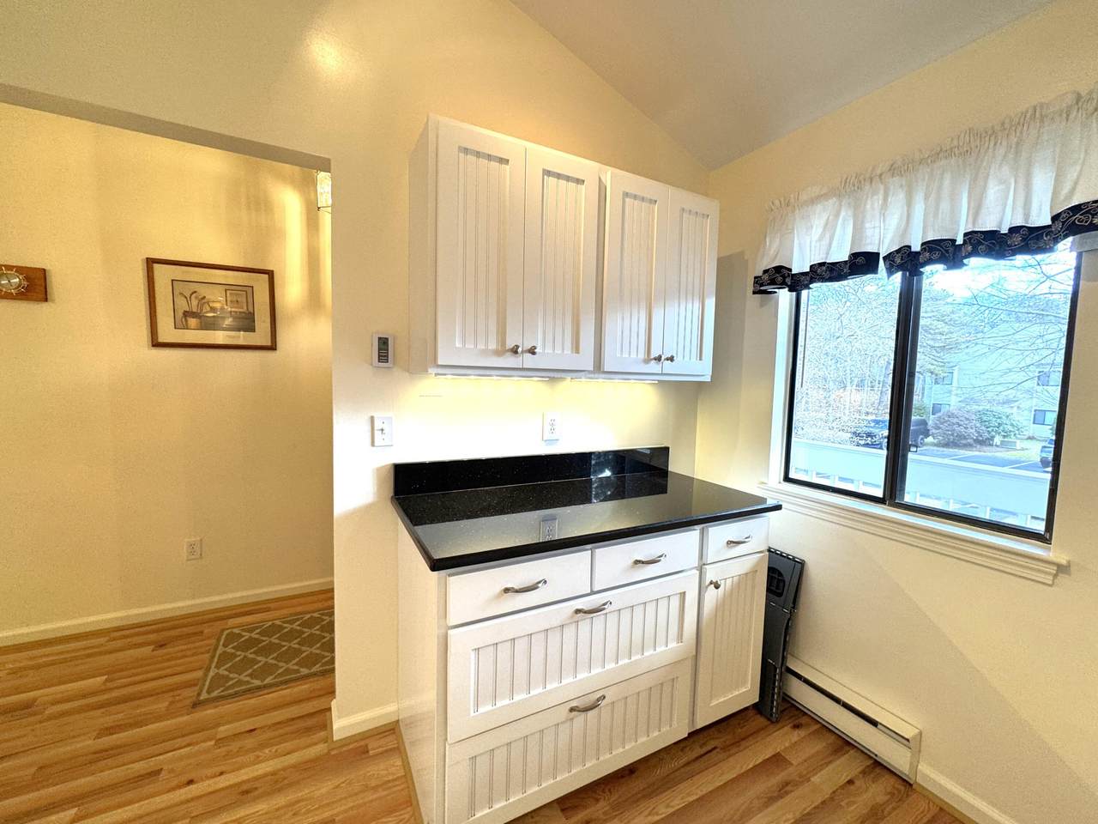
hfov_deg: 102.1
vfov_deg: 85.7
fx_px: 444
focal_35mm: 14
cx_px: 549
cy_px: 412
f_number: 2.2
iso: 125
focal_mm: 2.22
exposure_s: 1/120
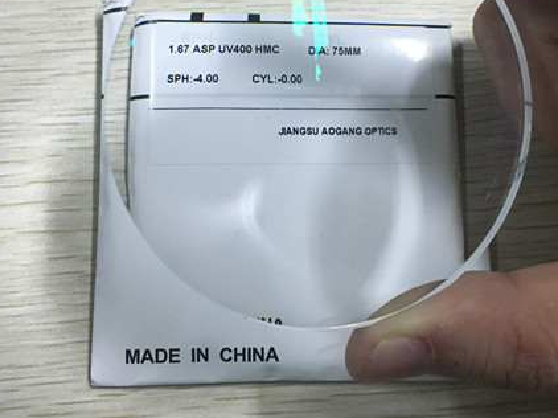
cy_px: 131
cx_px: 284
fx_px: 709
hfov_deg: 43.0
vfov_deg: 32.5
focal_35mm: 44
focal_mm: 4.15
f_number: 2.2
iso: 200
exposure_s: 1/33
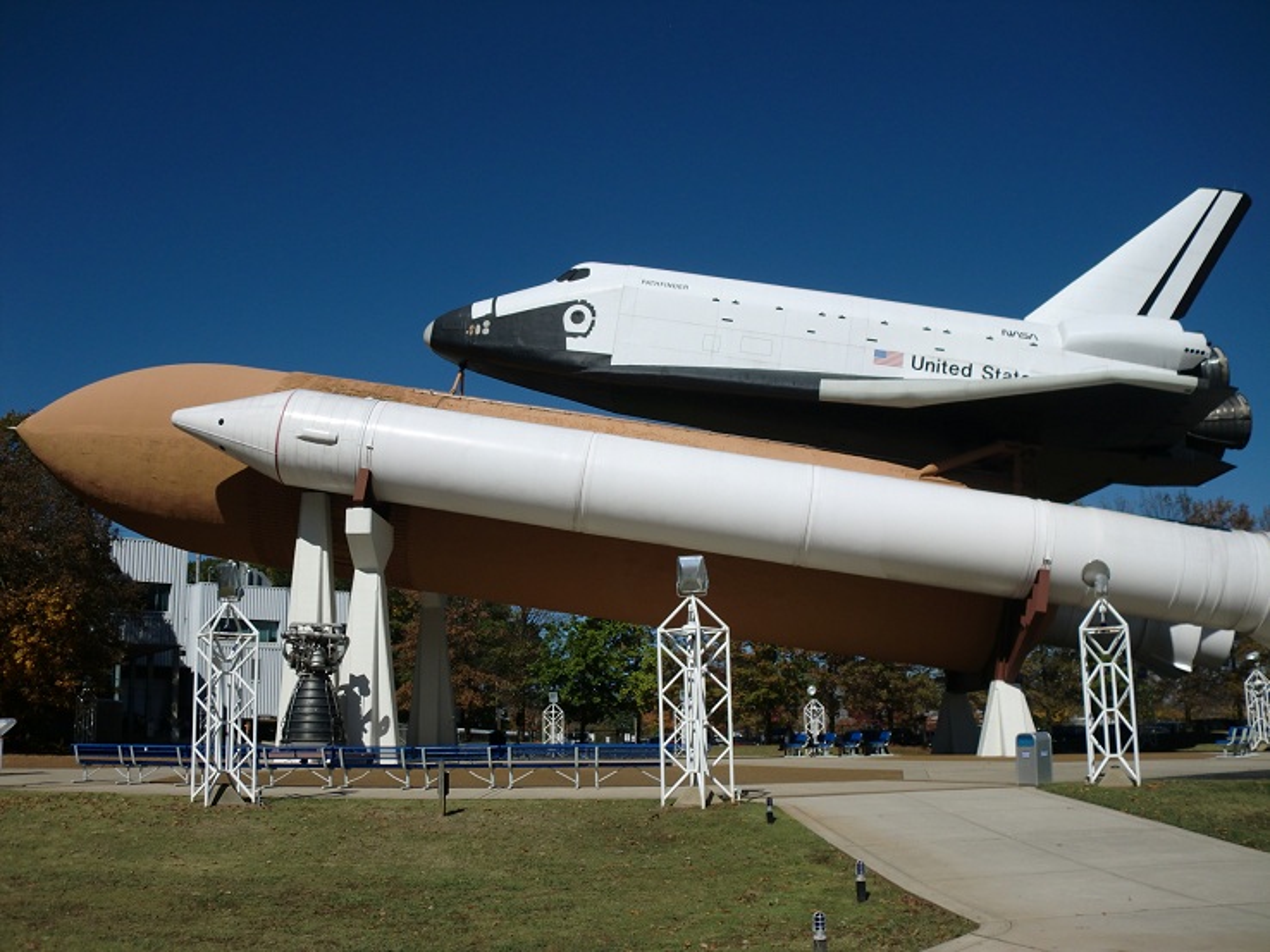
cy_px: 476
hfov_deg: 52.6
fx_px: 1284
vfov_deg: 40.7
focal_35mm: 35
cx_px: 635
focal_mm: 6.3
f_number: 7.8
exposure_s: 1/400
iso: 64
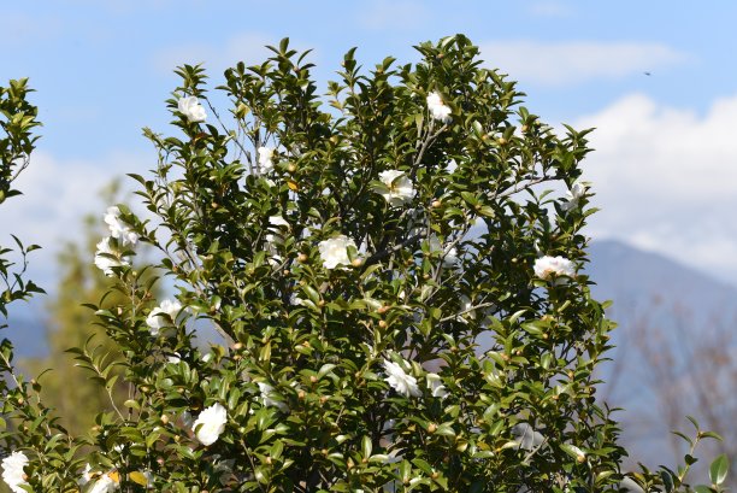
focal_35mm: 180
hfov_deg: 11.4
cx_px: 368
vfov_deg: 7.6
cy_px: 246
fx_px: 3687
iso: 200
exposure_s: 1/500
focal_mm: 180
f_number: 8
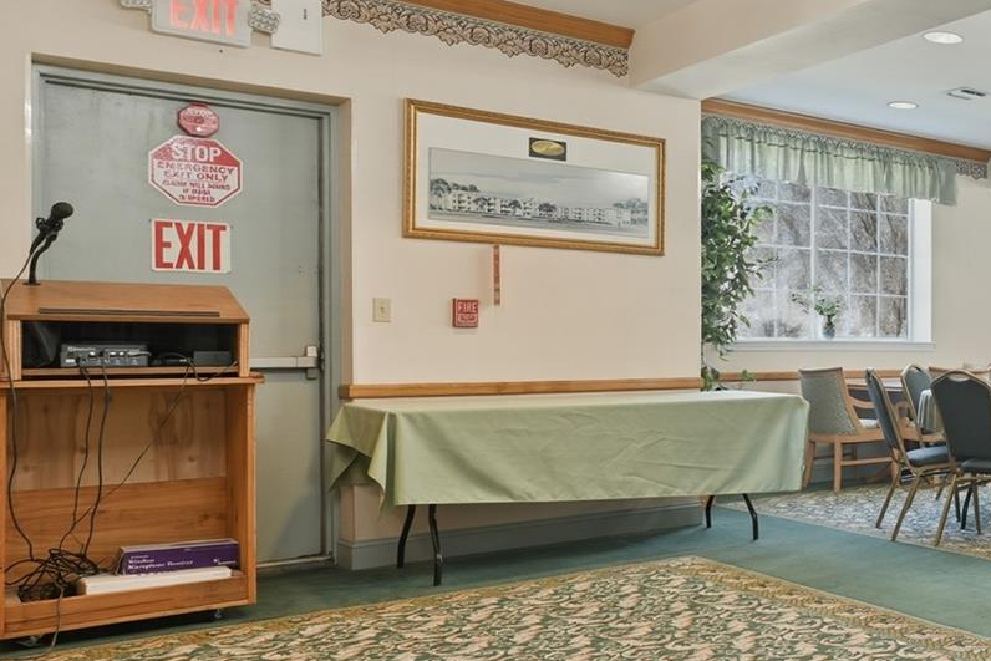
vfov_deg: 36.9
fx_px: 991
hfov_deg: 39.3
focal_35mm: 36
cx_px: 1175
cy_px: 350
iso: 100
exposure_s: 1/2
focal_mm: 14
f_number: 11
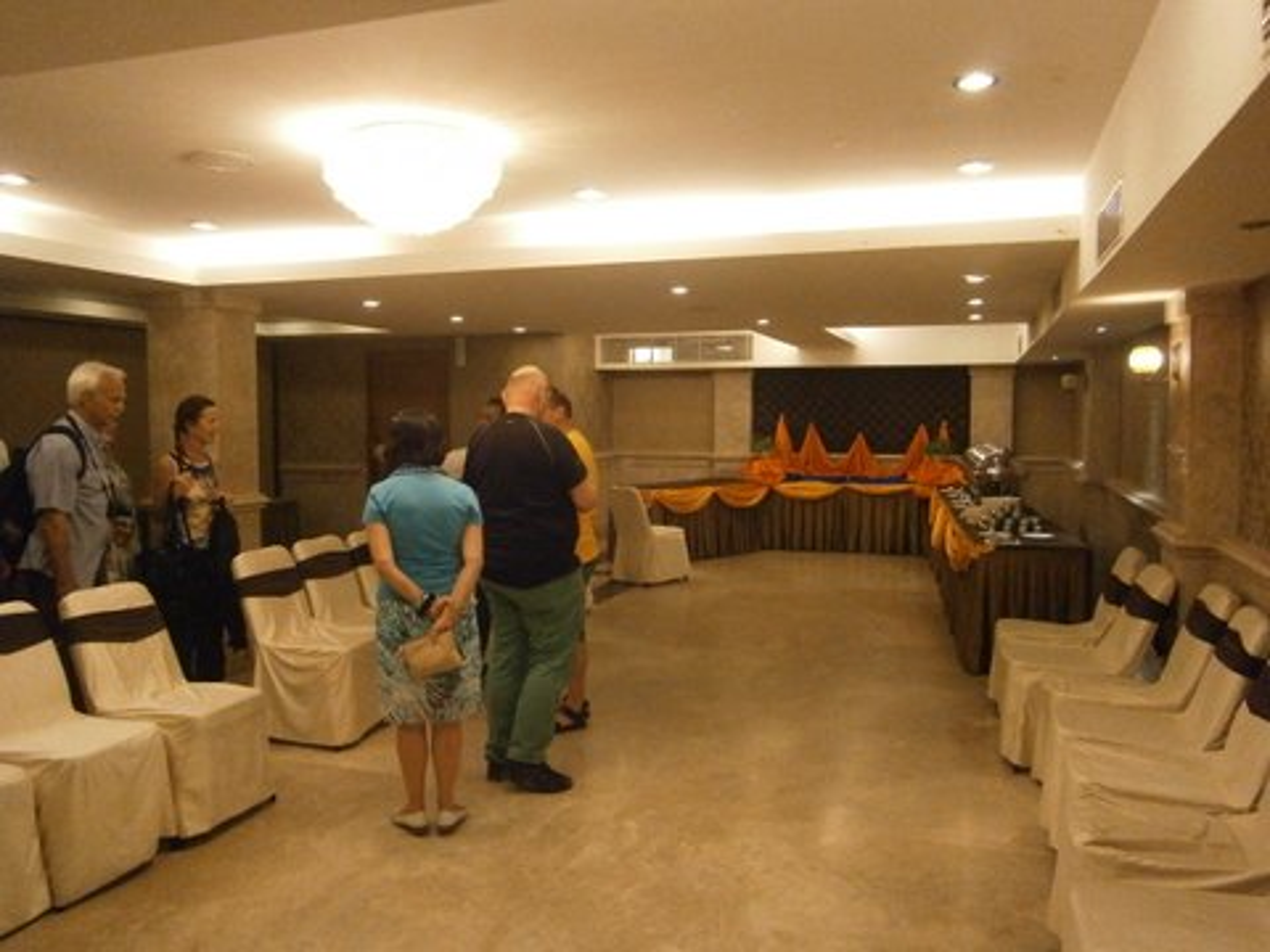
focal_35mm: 26
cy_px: 476
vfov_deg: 53.1
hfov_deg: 67.3
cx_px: 635
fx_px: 954
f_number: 2.8
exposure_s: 1/50
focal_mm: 4.7
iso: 800
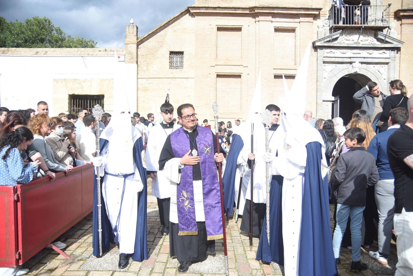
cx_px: 206
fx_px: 333
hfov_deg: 63.6
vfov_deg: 45.0
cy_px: 138
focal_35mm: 29
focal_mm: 29
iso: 100
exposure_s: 1/400
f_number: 5
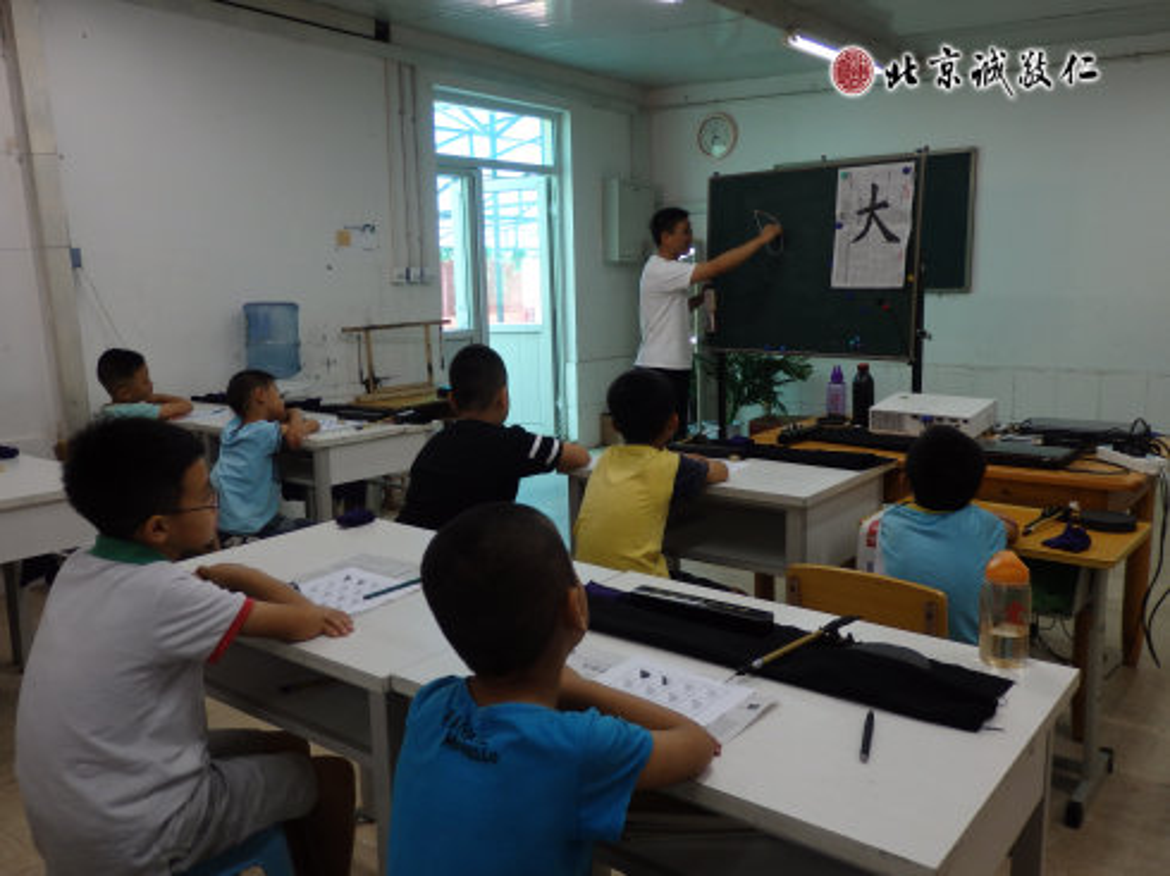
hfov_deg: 65.3
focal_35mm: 27
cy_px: 438
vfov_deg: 51.3
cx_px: 585
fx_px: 912
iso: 125
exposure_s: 1/50
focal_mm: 5
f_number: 3.2
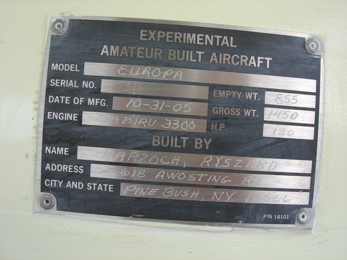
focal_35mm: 38
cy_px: 130
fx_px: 381
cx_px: 174
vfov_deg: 37.7
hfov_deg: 49.0
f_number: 4.8
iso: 64
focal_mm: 7.8
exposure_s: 1/73.2
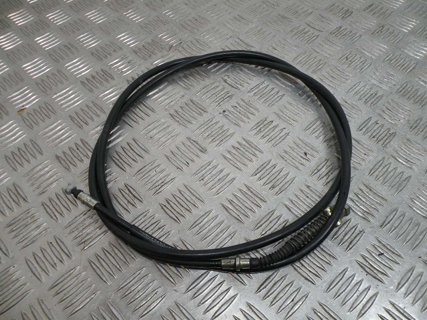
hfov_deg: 65.3
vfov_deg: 51.4
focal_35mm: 27
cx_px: 214
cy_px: 160
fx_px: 333
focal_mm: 4.7
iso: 64
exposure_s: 1/79
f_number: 3.2
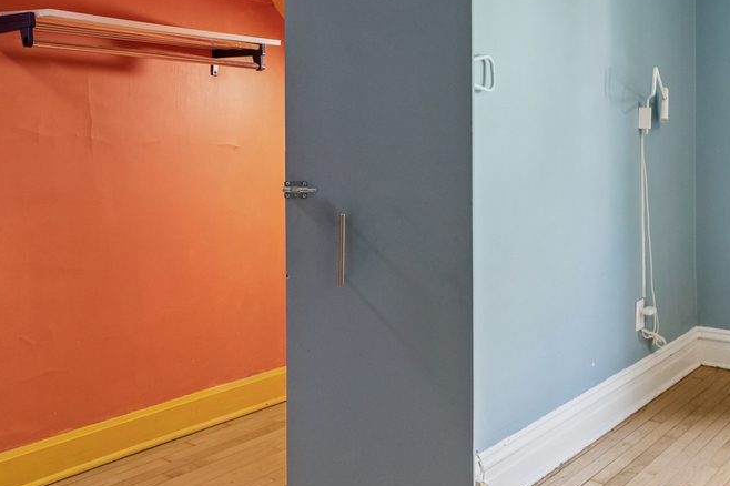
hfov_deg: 51.7
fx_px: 750
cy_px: 141
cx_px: 417
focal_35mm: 37
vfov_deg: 35.3
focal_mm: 10
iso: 400
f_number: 8
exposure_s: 1/3.33
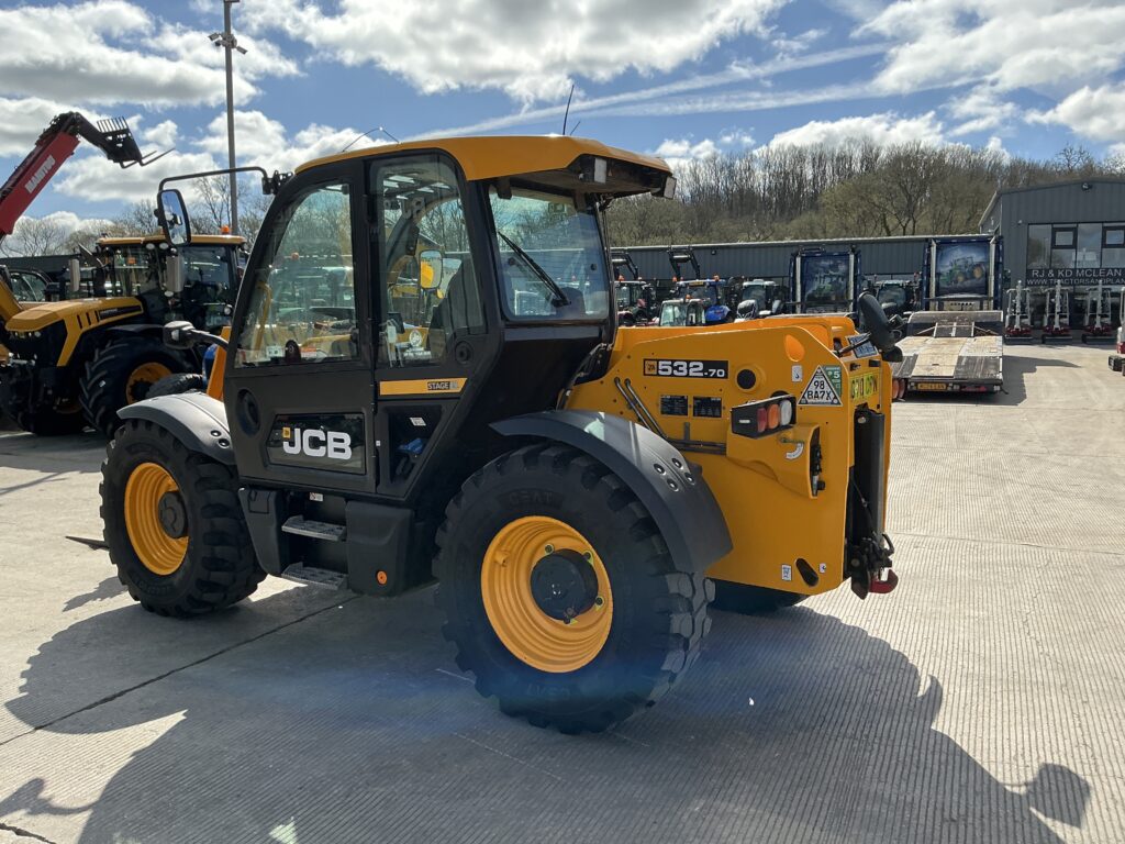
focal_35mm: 28
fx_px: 910
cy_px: 422
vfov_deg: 49.7
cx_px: 562
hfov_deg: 63.4
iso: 25
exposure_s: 1/1730
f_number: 1.8
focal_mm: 3
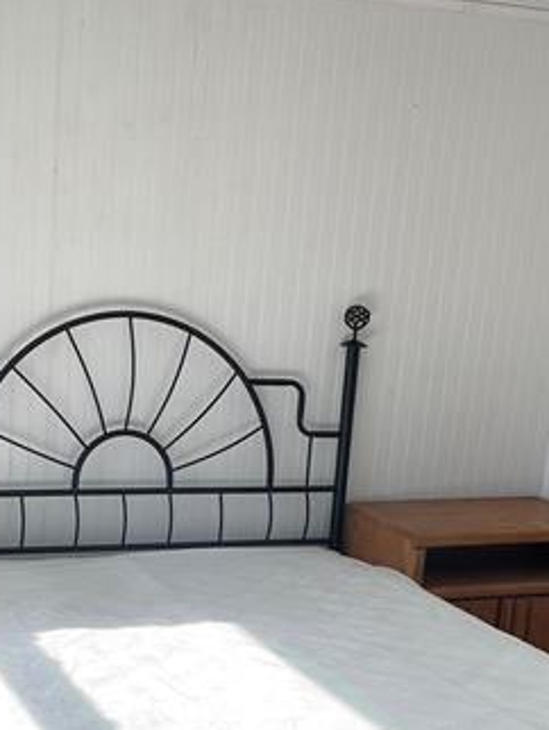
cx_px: 191
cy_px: 594
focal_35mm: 62
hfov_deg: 23.6
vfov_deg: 30.4
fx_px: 1309
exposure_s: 1/428
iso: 32
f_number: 1.6
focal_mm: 4.2
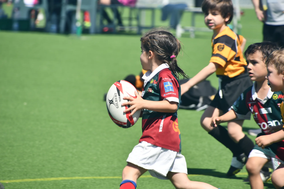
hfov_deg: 10.2
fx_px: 1594
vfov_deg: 6.8
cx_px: 142
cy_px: 94
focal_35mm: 202
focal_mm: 135
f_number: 8
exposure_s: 1/250
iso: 100
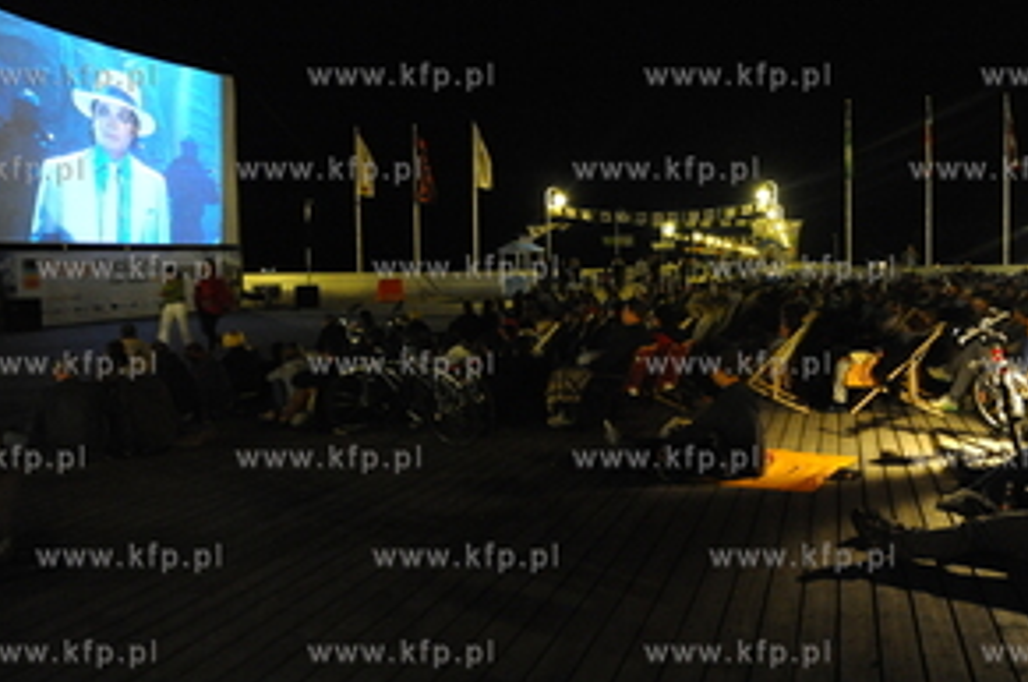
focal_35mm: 33
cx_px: 590
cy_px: 314
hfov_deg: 57.1
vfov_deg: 39.8
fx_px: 941
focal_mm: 24
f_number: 2.8
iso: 6400
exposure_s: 1/20
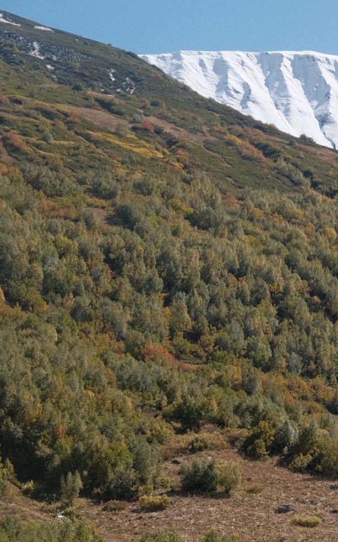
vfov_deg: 19.3
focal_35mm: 107
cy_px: 414
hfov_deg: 11.4
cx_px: 599
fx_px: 1578
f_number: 3.6
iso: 320
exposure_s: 1/2200
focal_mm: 28.9
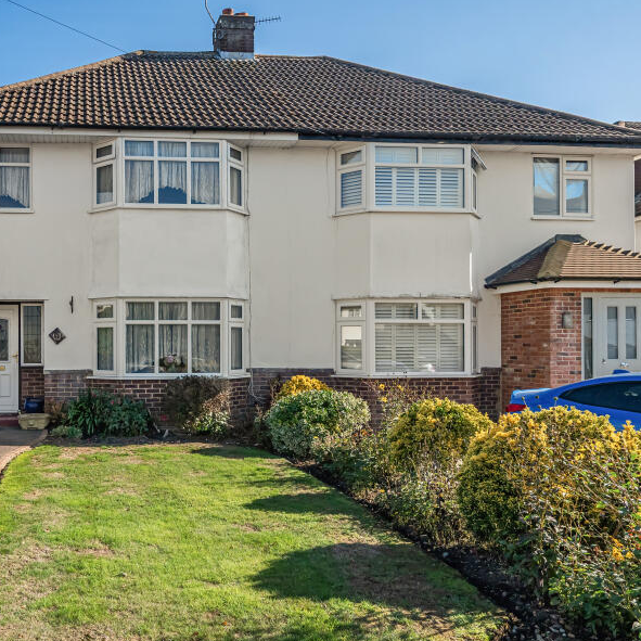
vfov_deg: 56.1
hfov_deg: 52.6
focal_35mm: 29
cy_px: 314
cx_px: 131
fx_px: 602
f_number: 7.1
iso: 320
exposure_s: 1/2000
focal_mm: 19.5
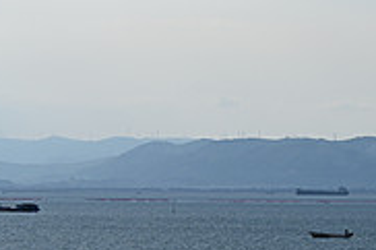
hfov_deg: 6.7
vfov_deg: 4.5
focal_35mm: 308
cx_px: -31
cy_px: 85
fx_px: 3214
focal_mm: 70
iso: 100
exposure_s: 1/400
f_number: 9
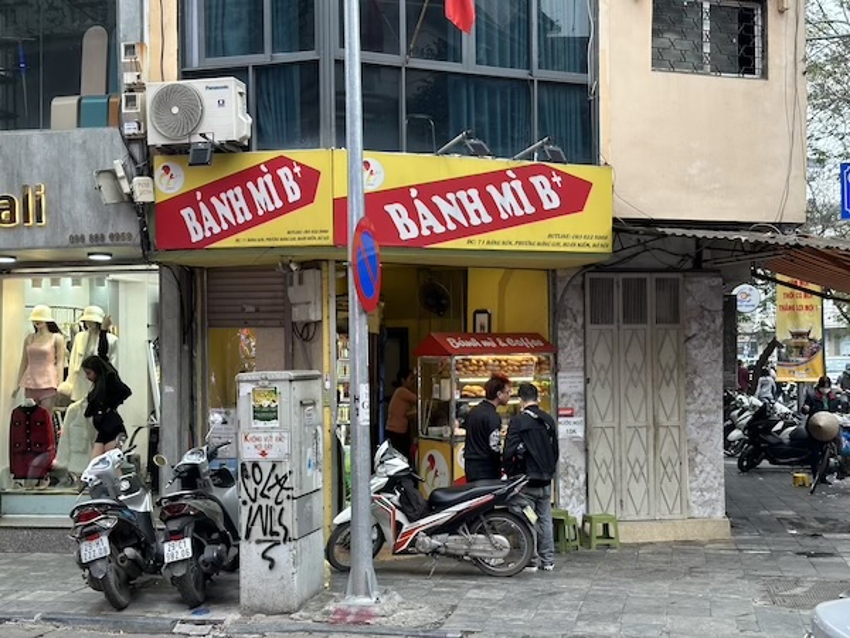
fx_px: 1179
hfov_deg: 39.7
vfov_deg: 30.3
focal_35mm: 48
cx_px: 425
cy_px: 319
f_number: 1.78
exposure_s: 1/50
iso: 64
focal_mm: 6.86
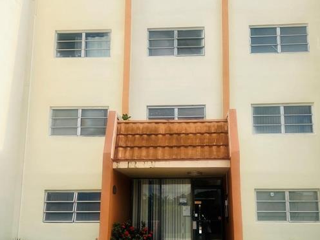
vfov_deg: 34.2
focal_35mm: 42
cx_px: 175
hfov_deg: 44.7
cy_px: 141
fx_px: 388
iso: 50
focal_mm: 5.7
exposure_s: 1/3704
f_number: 1.5
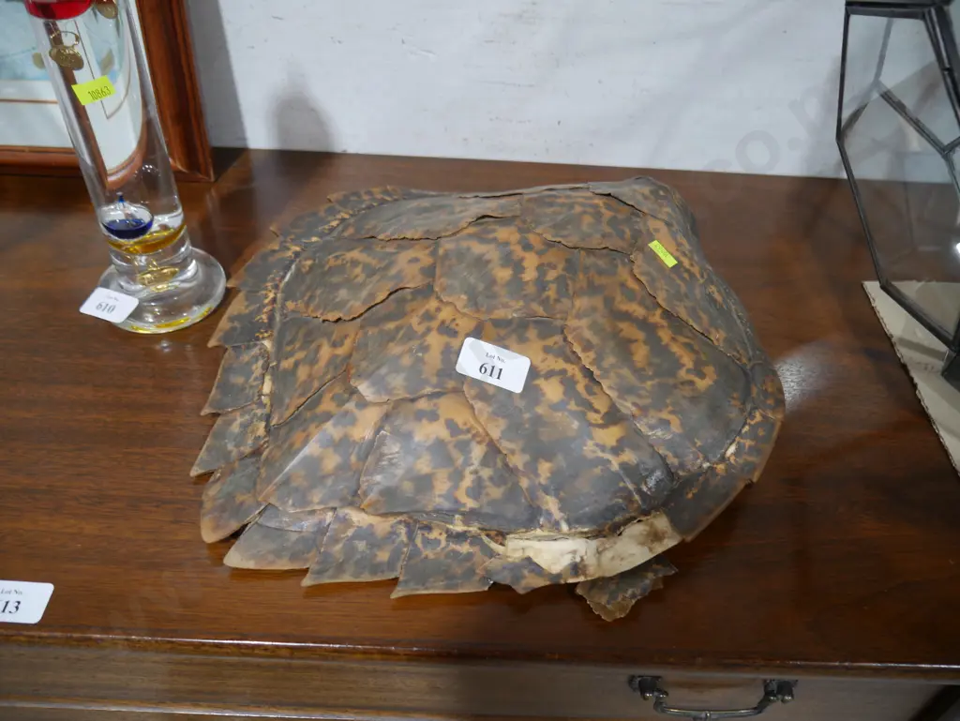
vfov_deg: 49.8
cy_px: 360
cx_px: 480
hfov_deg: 63.4
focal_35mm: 28
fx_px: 777
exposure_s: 1/60
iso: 320
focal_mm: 14
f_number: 3.5
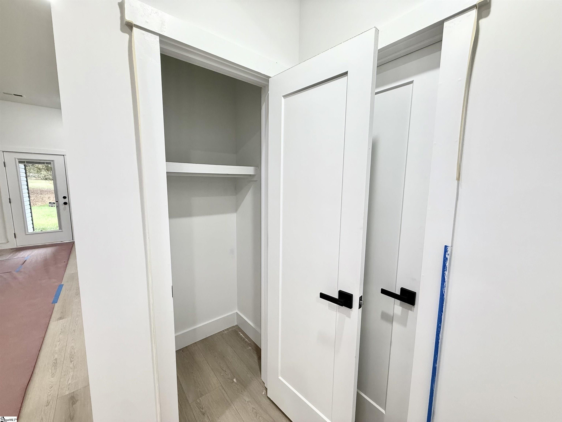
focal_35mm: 14
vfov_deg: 85.7
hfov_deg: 102.1
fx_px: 227
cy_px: 211
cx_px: 281
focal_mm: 2.22
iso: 160
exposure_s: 1/60
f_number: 2.2
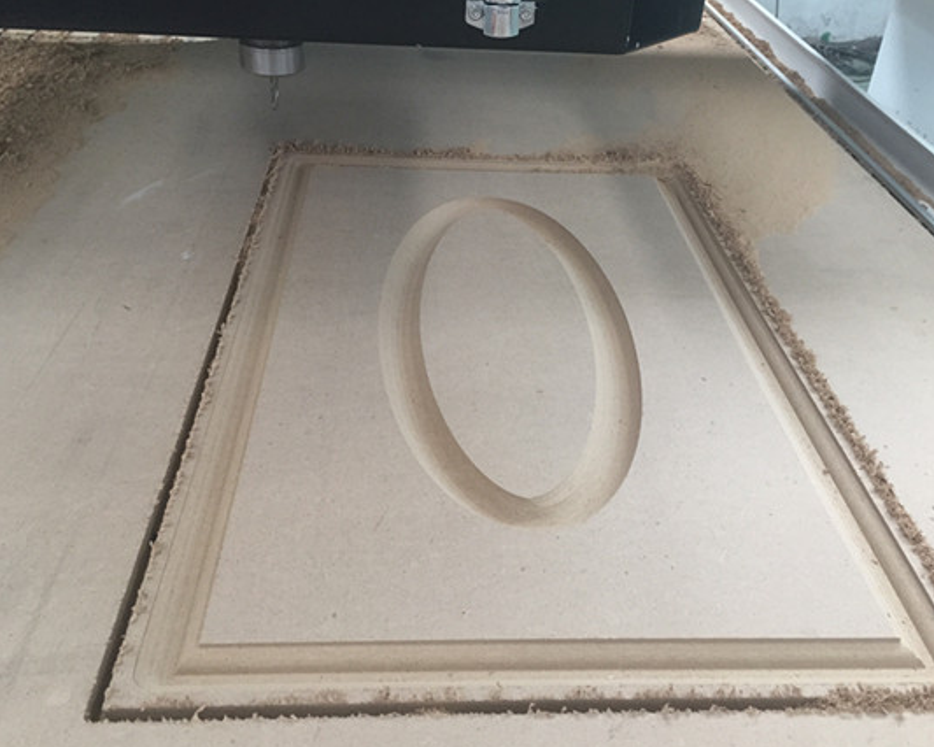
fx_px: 940
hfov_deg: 52.8
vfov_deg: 43.3
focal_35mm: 34
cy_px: 335
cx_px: 489
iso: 125
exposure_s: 1/30
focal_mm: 4.15
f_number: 2.2
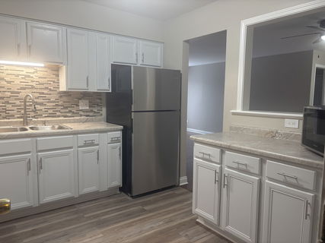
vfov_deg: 53.0
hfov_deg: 67.3
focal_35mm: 26
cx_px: 162
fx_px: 244
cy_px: 122
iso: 125
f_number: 1.6
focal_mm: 5.96
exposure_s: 1/59
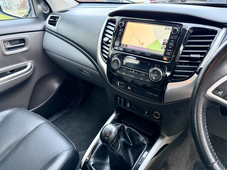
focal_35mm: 24
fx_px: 157
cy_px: 85
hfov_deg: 71.6
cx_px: 114
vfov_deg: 56.8
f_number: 1.78
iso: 1000
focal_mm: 6.76
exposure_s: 1/38
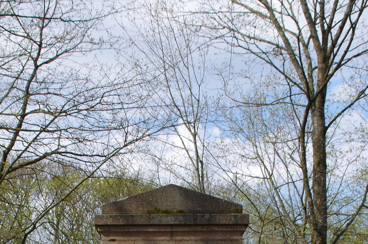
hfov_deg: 19.7
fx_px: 1061
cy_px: 278
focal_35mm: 104
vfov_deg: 12.8
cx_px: 164
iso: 125
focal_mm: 28
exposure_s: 1/125
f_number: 11
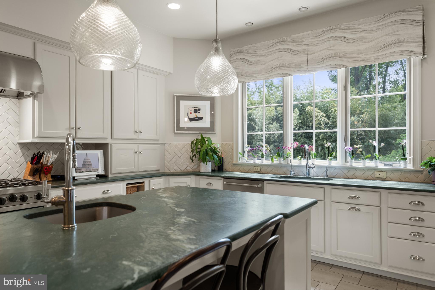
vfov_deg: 53.1
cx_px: 218
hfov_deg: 73.7
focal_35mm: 24
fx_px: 290
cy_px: 145
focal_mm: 24
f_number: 4
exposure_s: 1/2000
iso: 800
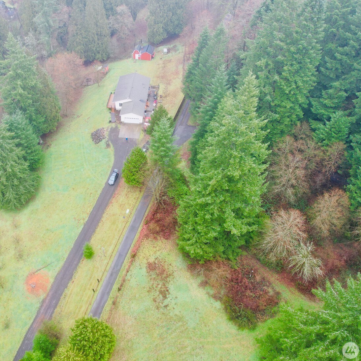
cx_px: 143
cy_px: 176
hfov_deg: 55.2
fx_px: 342
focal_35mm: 29
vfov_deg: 55.6
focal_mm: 8.38
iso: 100
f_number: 2.8
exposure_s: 1/30
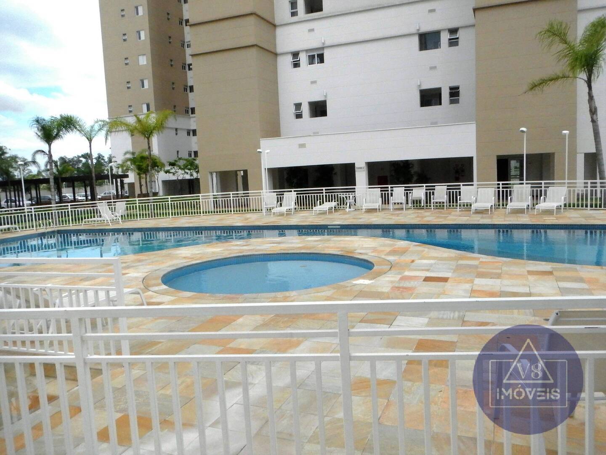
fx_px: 490
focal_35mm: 28
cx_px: 303
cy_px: 228
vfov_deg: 49.7
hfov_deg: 63.4
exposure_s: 1/1500
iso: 1600
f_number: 7.8
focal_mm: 5
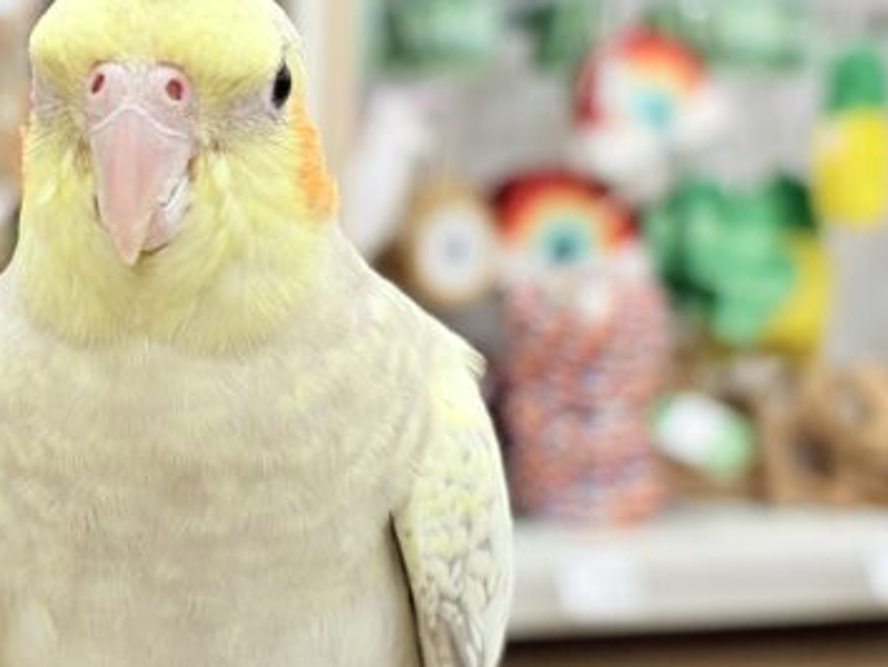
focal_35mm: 94
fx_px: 2413
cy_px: 356
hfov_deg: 20.7
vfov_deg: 15.7
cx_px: 208
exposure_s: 1/100
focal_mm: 5.96
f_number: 1.6
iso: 125
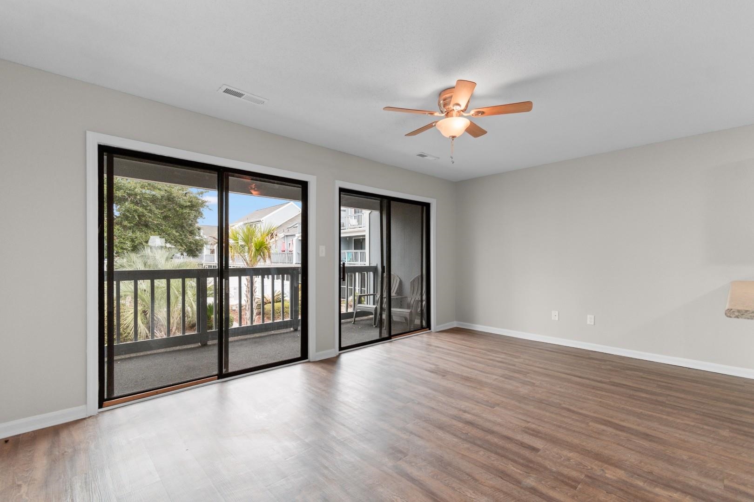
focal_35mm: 15
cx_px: 377
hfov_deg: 100.4
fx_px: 314
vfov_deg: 77.3
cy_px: 251
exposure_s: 1/1.25
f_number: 4.5
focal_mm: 10
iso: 100
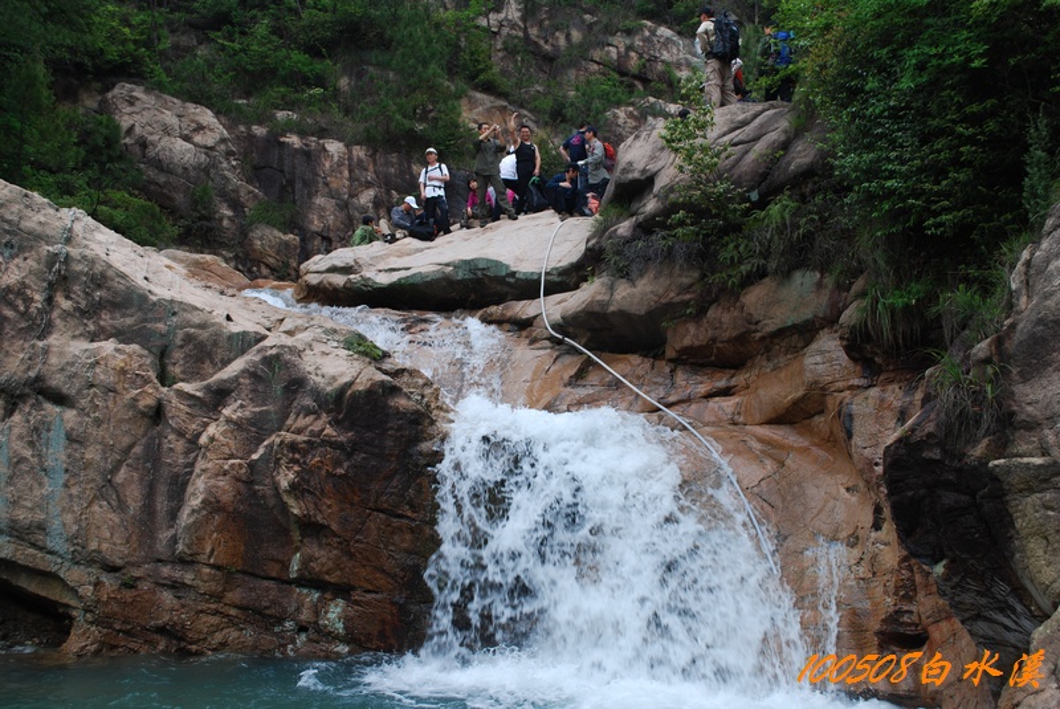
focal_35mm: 39
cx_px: 530
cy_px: 354
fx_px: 1149
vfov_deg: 34.3
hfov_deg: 49.5
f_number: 5.6
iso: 140
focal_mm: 26
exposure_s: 1/125
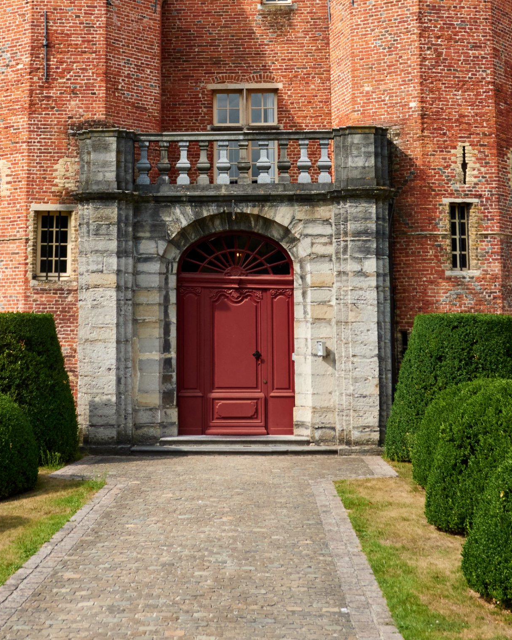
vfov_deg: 28.1
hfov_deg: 23.1
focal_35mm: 66
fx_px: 1250
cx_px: 225
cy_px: 131
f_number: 8
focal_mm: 15.59
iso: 100
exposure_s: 1/250
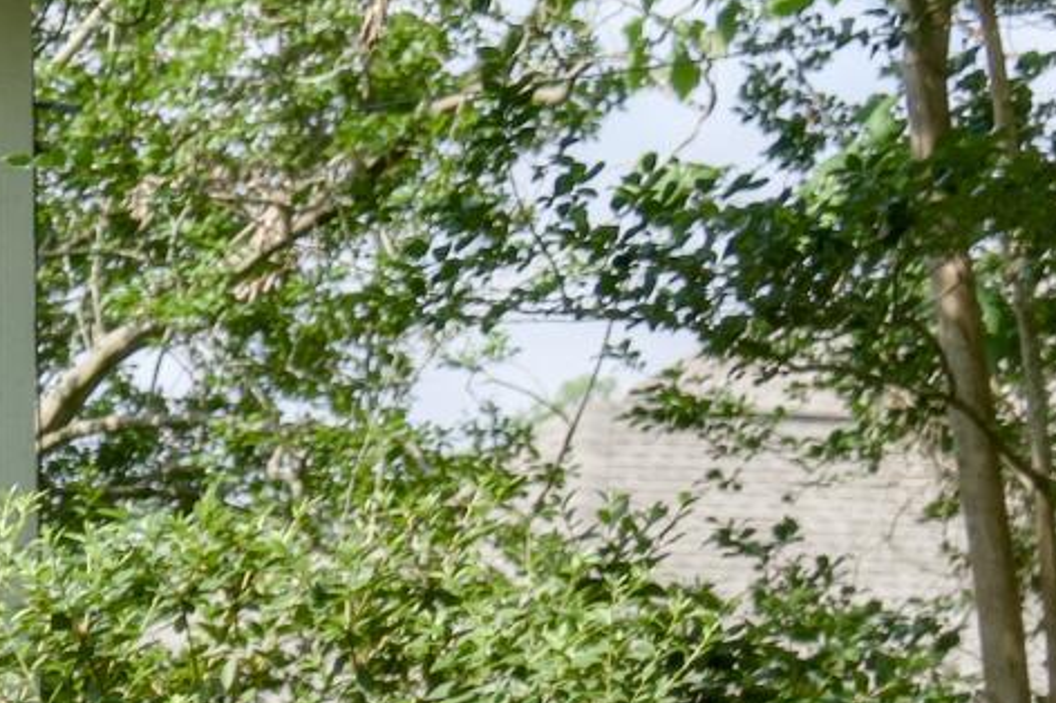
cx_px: -1877
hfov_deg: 8.0
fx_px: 6712
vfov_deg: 6.0
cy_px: 607
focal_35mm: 229
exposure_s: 1/400
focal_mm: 36
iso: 100
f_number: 4.5
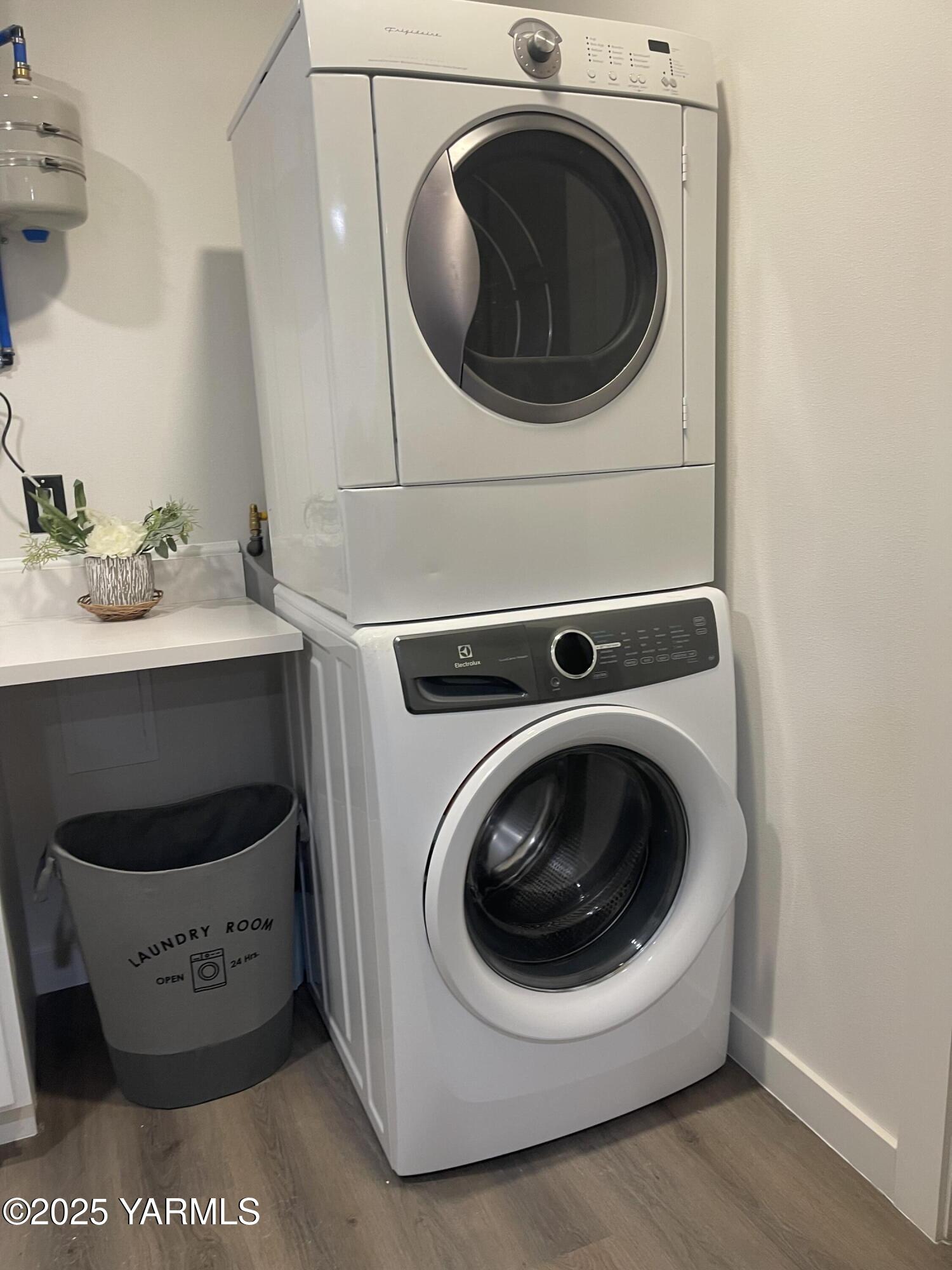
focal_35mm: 25
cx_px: 476
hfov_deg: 54.9
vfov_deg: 69.4
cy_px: 635
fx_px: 917
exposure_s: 1/60
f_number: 1.6
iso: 100
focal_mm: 5.1
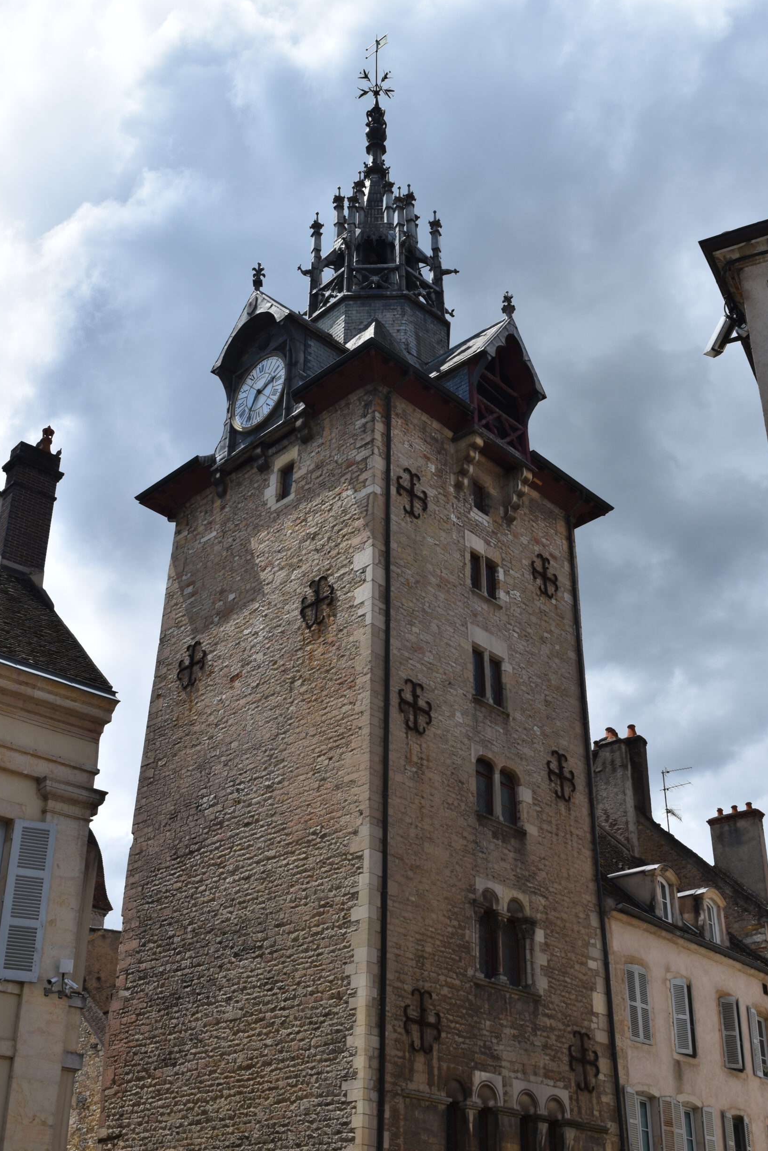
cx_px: 368
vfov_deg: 45.9
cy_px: 578
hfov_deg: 31.5
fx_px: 1360
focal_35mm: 43
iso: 100
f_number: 14
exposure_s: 1/200
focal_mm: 27
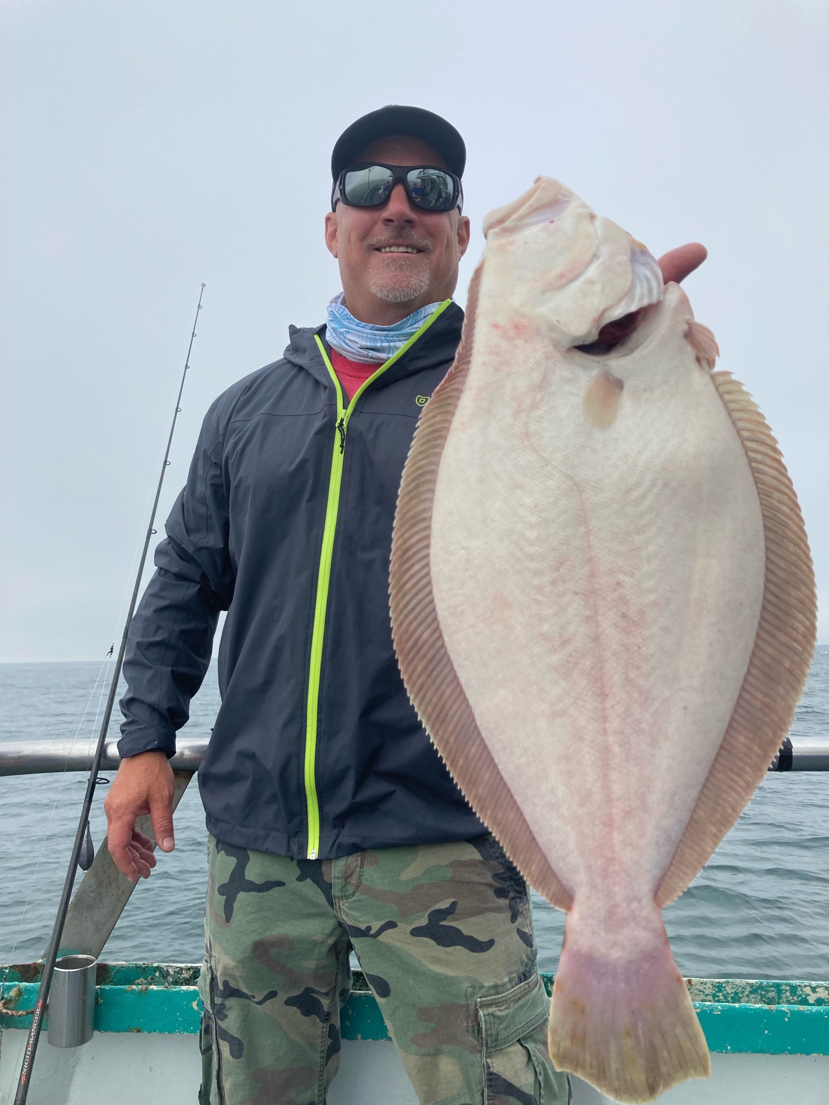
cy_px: 552
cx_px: 414
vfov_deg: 63.4
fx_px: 894
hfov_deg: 49.7
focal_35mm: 28
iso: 20
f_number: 1.8
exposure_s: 1/1736
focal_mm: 3.99
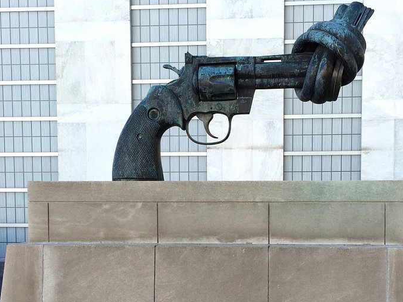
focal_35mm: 32
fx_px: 373
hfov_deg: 56.7
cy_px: 139
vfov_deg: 44.1
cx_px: 219
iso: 32
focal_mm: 4.15
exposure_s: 1/399
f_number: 2.2
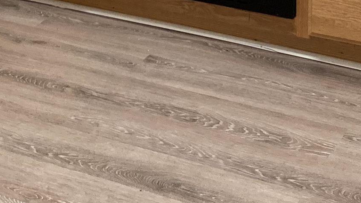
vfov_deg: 9.7
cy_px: -274
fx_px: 1063
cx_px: 143
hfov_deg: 19.3
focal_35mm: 111
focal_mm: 3.99
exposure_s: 1/60
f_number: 1.8
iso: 100
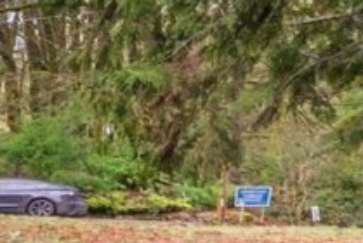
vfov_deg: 15.3
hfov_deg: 10.6
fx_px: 878
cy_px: 284
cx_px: -797
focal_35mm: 87
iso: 640
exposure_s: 1/30
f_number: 7.1
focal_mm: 13
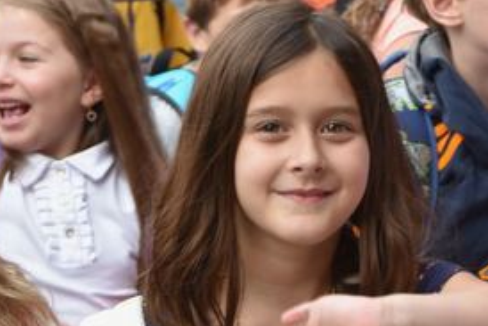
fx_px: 2617
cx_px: 237
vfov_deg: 7.1
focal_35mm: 193
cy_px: 417
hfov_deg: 10.7
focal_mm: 66
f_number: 7.1
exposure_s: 1/200
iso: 400
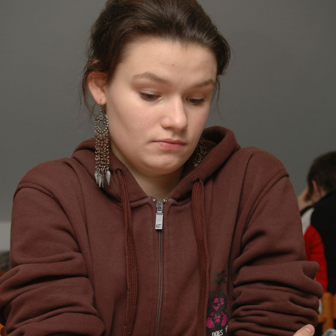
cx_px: 169
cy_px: 240
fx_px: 890
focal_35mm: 81
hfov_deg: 21.4
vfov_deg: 21.3
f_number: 5.3
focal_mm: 42
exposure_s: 1/60
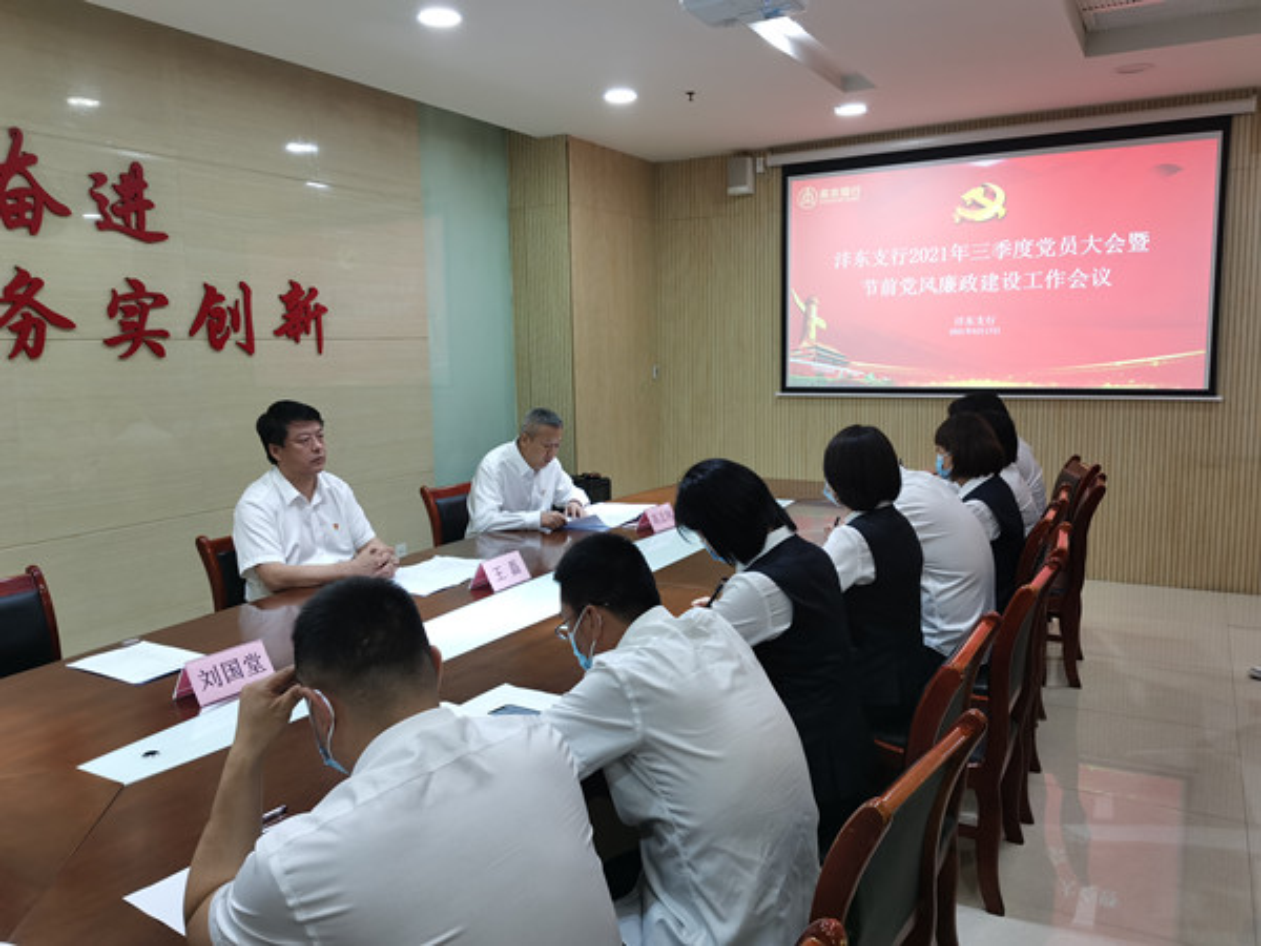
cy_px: 473
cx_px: 630
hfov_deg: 65.3
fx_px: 984
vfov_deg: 51.4
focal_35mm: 27
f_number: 1.6
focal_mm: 5.56
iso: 160
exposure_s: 1/100
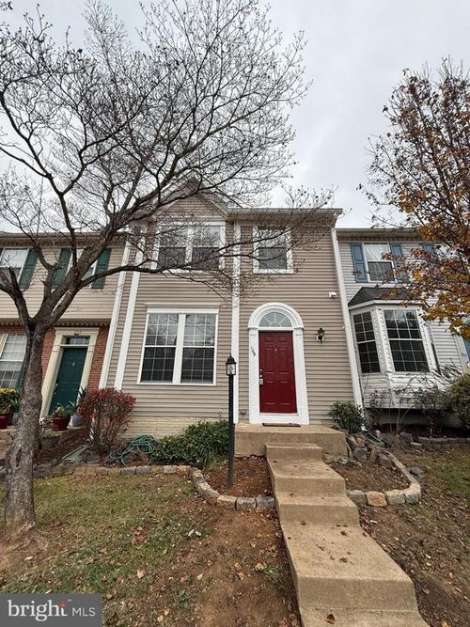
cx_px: 235
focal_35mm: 14
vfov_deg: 102.1
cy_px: 314
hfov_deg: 85.7
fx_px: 254
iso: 64
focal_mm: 2.22
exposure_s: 1/408
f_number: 2.2
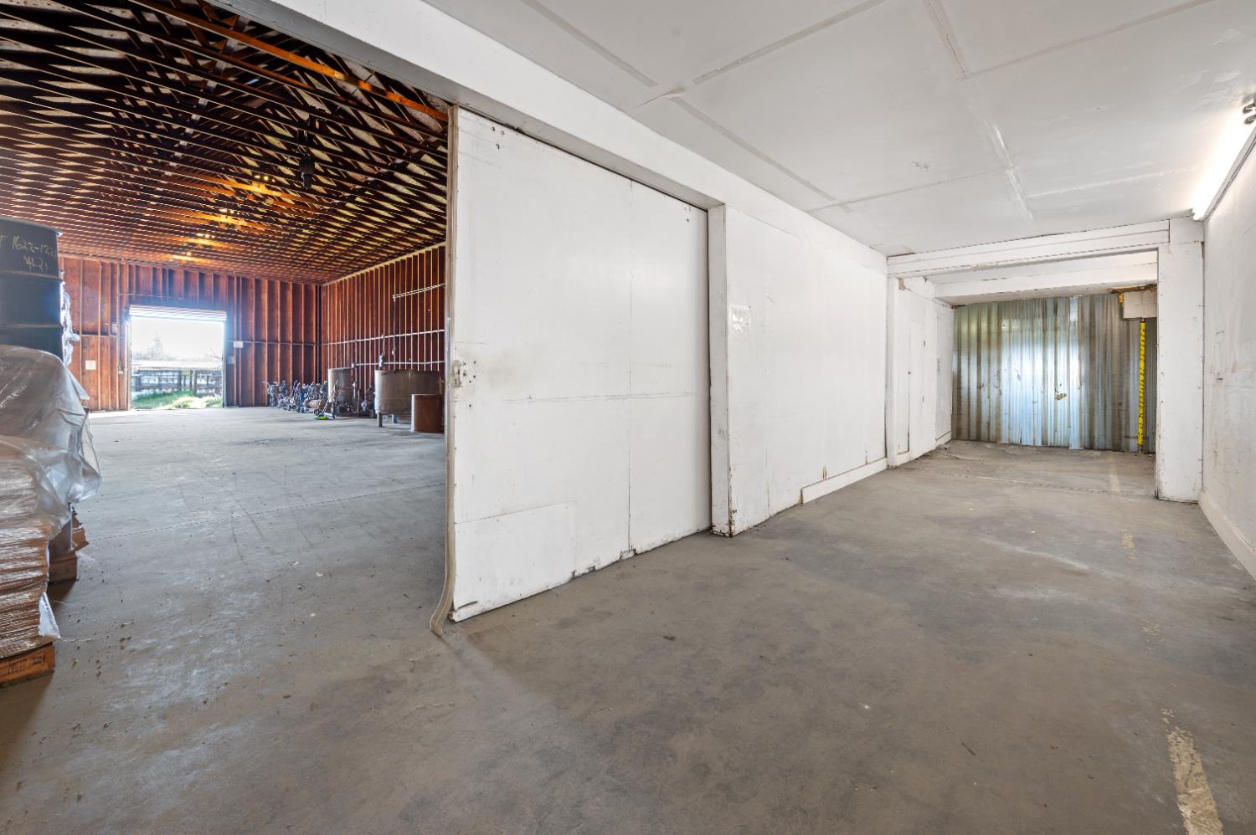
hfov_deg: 104.3
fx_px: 488
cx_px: 628
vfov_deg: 81.1
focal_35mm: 14
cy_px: 418
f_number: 9
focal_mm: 14
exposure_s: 1.3
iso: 250
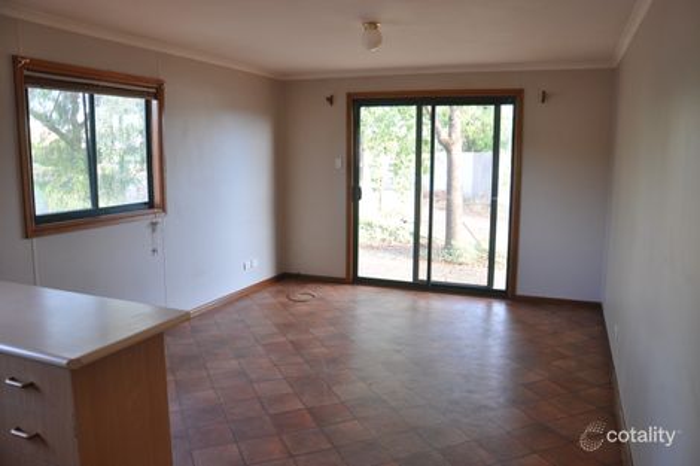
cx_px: 350
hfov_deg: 67.4
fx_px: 525
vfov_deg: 47.9
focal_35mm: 27
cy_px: 233
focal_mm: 18
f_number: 5.6
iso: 400
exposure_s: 1/30
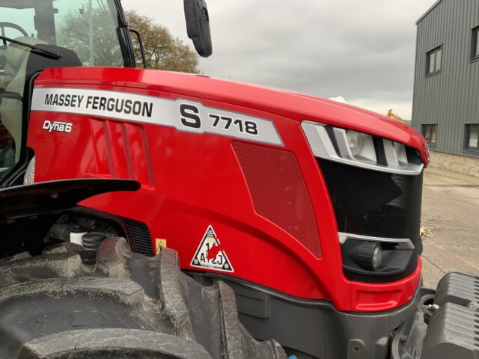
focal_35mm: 29
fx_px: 401
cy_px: 180
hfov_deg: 61.7
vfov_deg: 48.2
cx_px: 240
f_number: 1.8
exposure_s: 1/122
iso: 40
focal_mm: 3
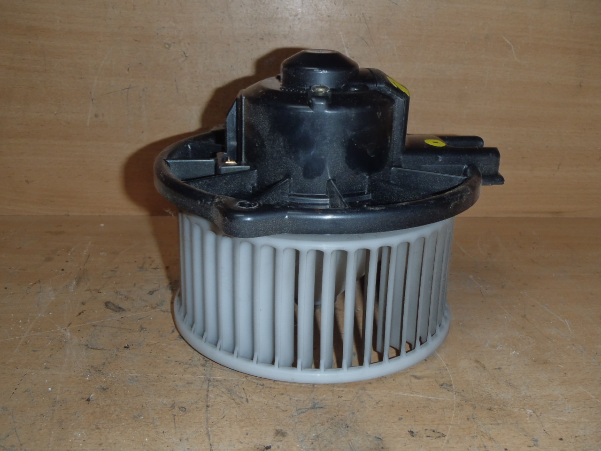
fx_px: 660
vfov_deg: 37.7
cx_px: 300
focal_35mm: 38
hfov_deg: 49.0
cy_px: 226
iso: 100
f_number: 4.6
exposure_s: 1/40
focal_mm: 6.83
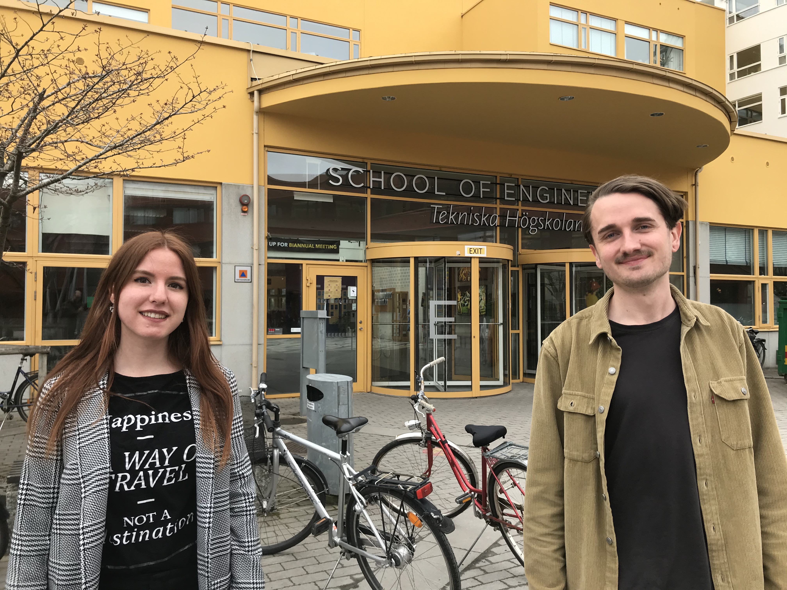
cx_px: 394
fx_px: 637
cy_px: 295
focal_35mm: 28
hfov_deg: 63.4
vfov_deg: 49.7
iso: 20
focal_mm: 3.99
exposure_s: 1/307
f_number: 1.8
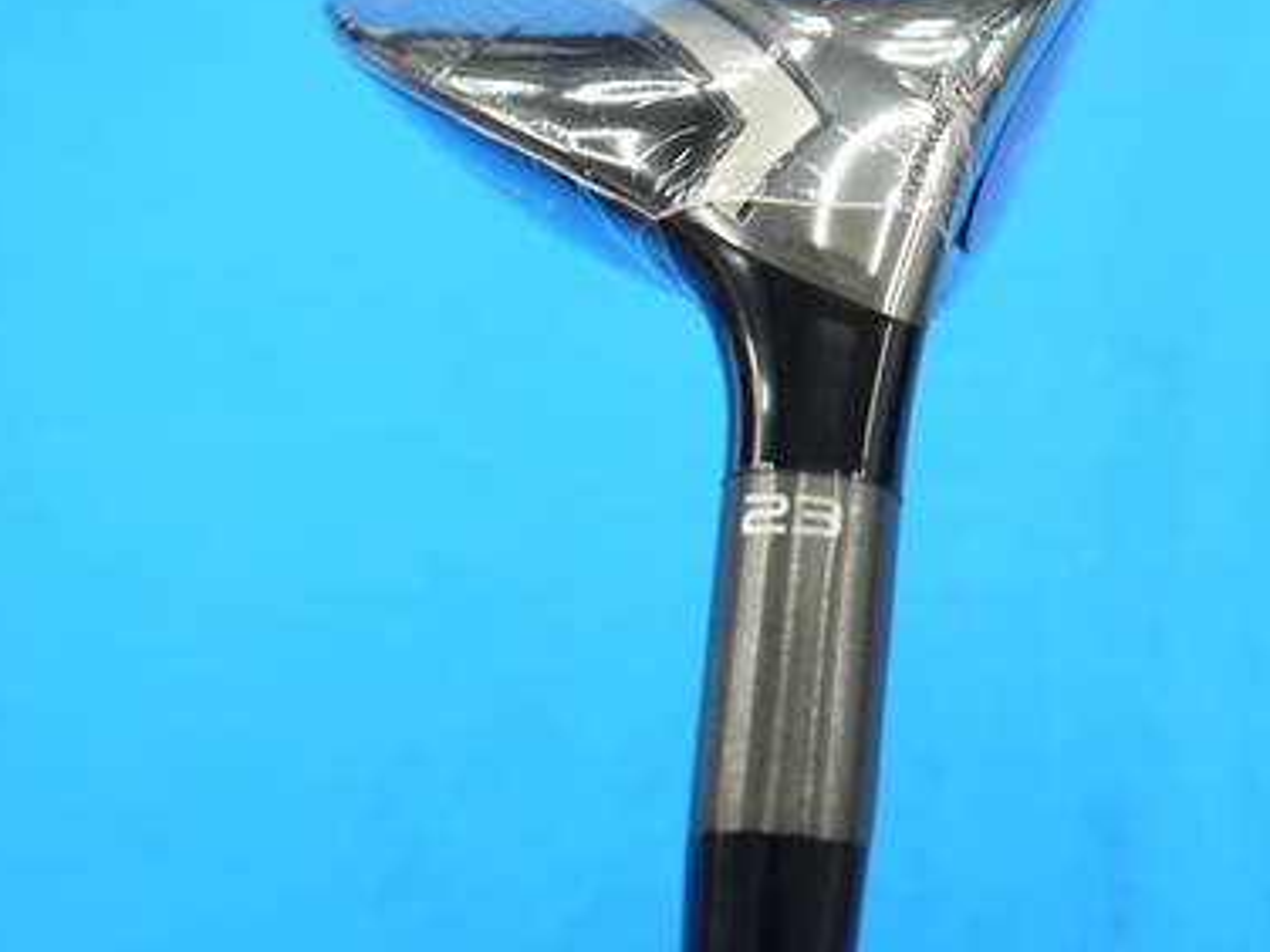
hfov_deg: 23.0
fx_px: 3119
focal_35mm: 85
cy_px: 415
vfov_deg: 17.4
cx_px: 736
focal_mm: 25
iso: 400
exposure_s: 1/60
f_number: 4.6
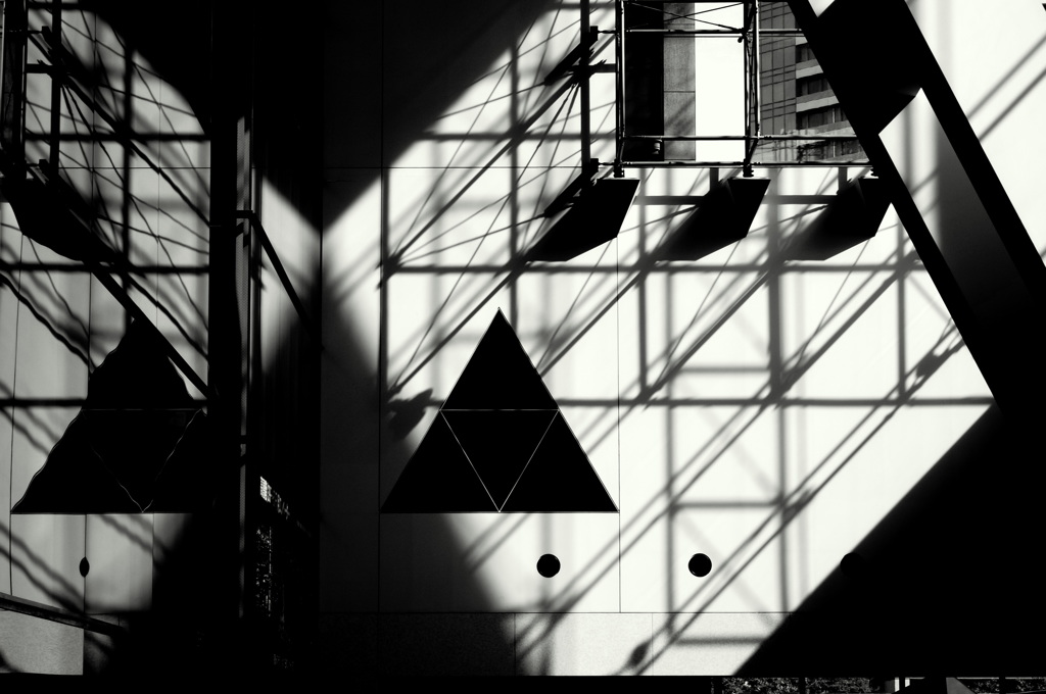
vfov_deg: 15.1
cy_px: 347
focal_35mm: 90
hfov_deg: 22.6
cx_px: 523
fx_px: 2612
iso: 100
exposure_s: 1/160
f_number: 8
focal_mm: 60
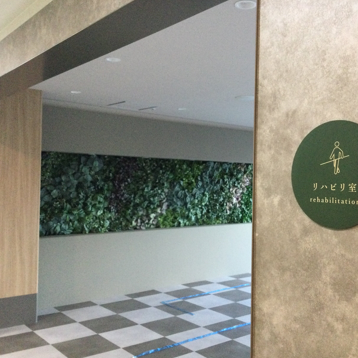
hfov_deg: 44.7
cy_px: 178
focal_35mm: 37
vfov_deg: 44.9
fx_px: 433
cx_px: 213
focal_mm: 3.3
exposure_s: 1/30
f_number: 2.4
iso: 200
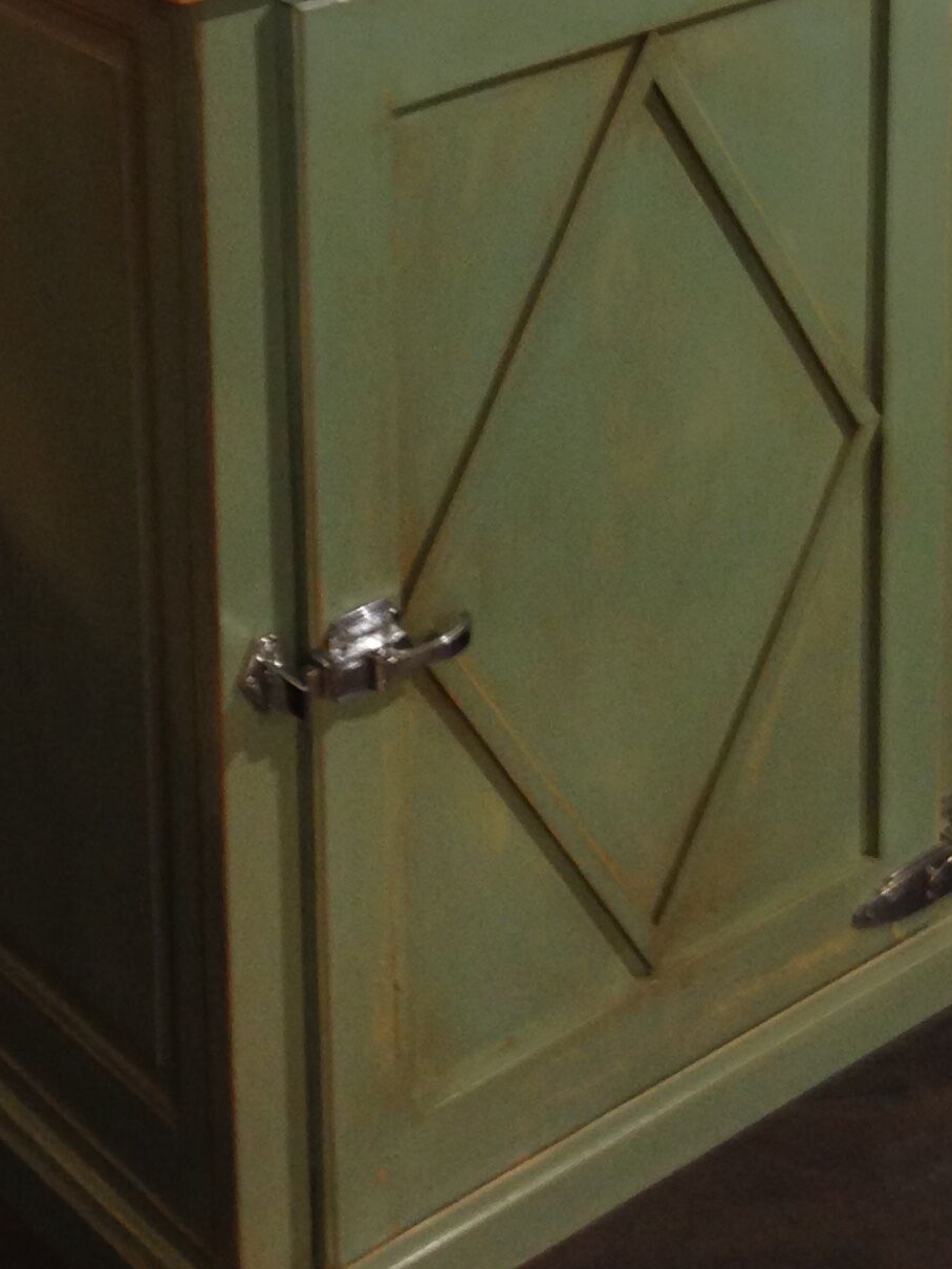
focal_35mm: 89
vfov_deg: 20.8
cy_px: -177
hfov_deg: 16.6
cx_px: 504
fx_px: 3262
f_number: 2.4
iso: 100
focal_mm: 4.12
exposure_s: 1/20
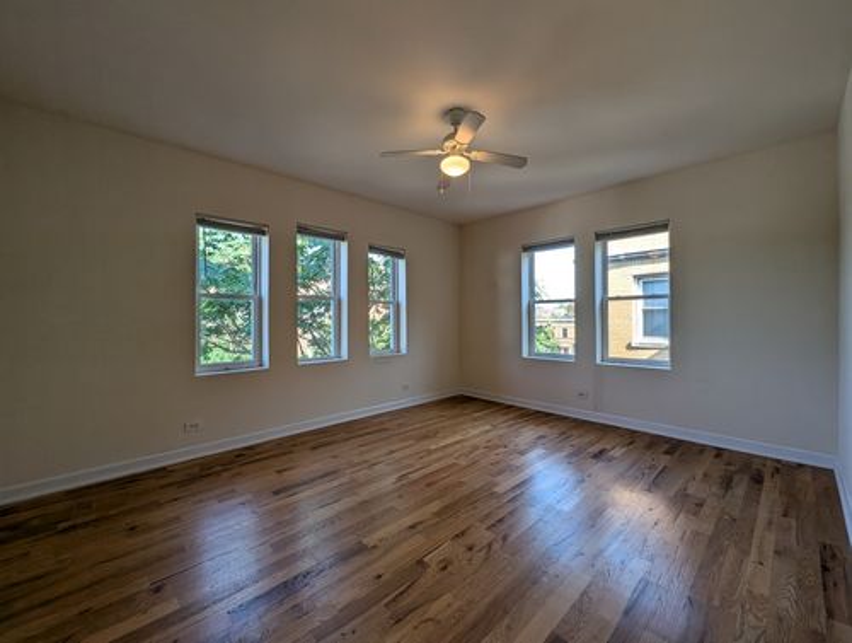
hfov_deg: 106.1
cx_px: 426
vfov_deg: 90.1
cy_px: 322
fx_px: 321
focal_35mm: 13
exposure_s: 1/127
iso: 59
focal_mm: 1.95
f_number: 2.2
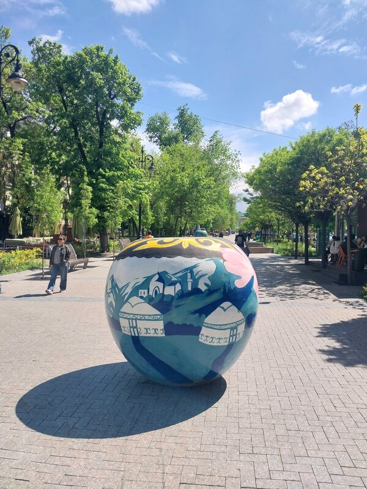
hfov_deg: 53.1
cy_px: 244
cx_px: 184
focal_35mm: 26
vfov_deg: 67.3
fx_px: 368
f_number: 1.8
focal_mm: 4
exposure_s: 1/833
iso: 20
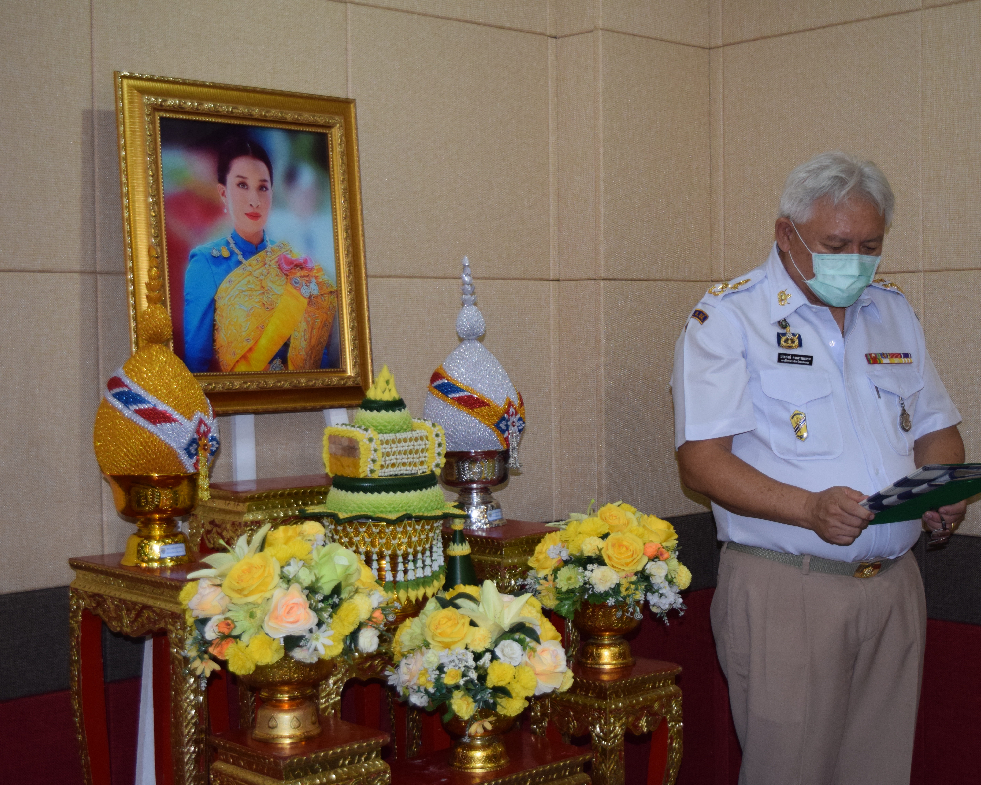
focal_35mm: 53
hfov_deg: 35.5
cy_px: 393
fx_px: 1526
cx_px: 590
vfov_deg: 28.8
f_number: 4.2
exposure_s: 1/60
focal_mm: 31
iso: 1250
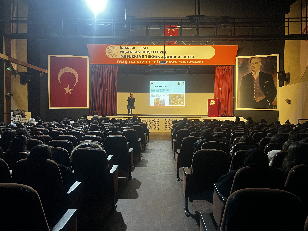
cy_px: 116
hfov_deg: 67.3
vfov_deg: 53.1
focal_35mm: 26
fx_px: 231
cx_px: 154
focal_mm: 5.7
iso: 400
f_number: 1.5
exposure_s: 1/33
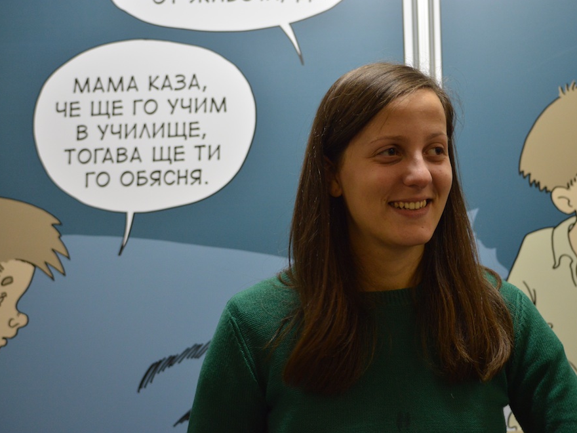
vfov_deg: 15.6
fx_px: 1584
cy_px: 216
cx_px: 284
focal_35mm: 95
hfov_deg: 20.7
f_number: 4.5
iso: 800
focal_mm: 58
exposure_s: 1/40
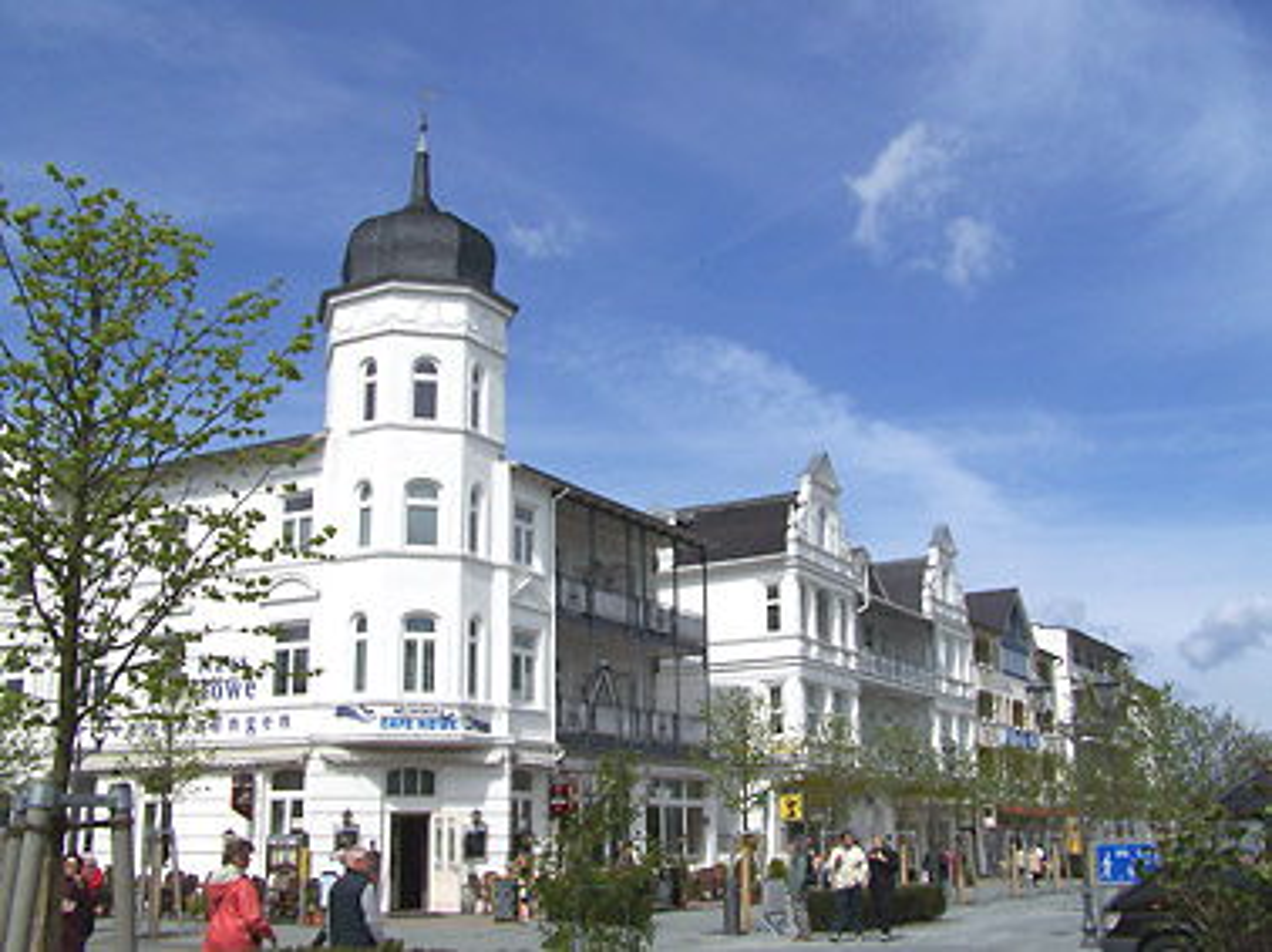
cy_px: 476
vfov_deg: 37.7
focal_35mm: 38
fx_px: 1395
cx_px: 636
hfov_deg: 49.0
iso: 64
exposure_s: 1/640
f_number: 5.6
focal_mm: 6.3
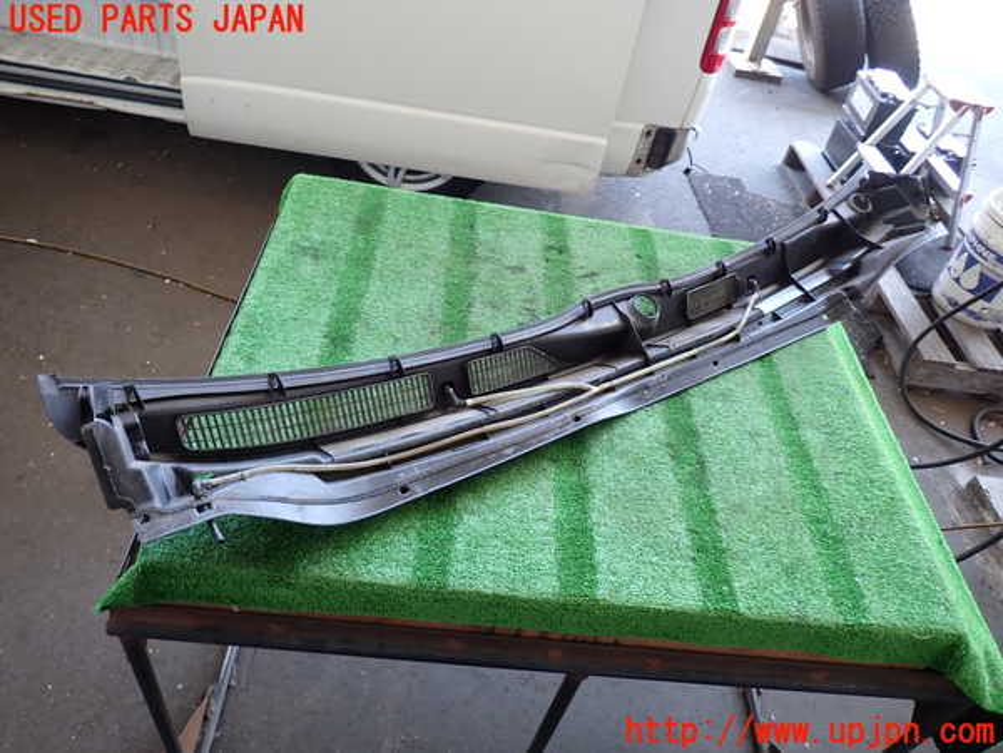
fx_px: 724
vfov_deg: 54.9
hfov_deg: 69.4
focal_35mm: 25
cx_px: 502
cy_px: 376
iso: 160
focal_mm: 4.5
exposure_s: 1/60
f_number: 2
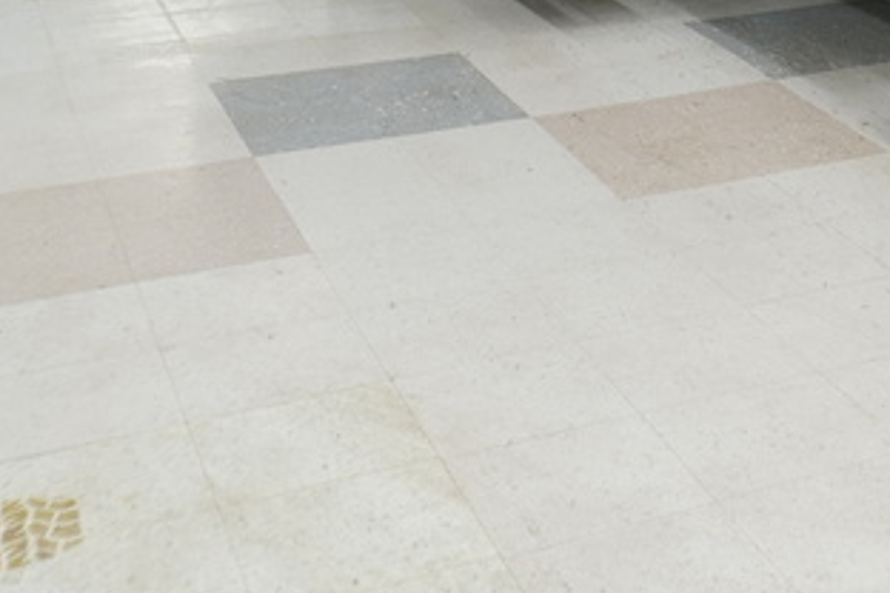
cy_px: -284
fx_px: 1903
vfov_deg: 16.3
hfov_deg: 24.3
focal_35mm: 77
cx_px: 1010
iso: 320
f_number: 4
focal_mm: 16
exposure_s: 1/60
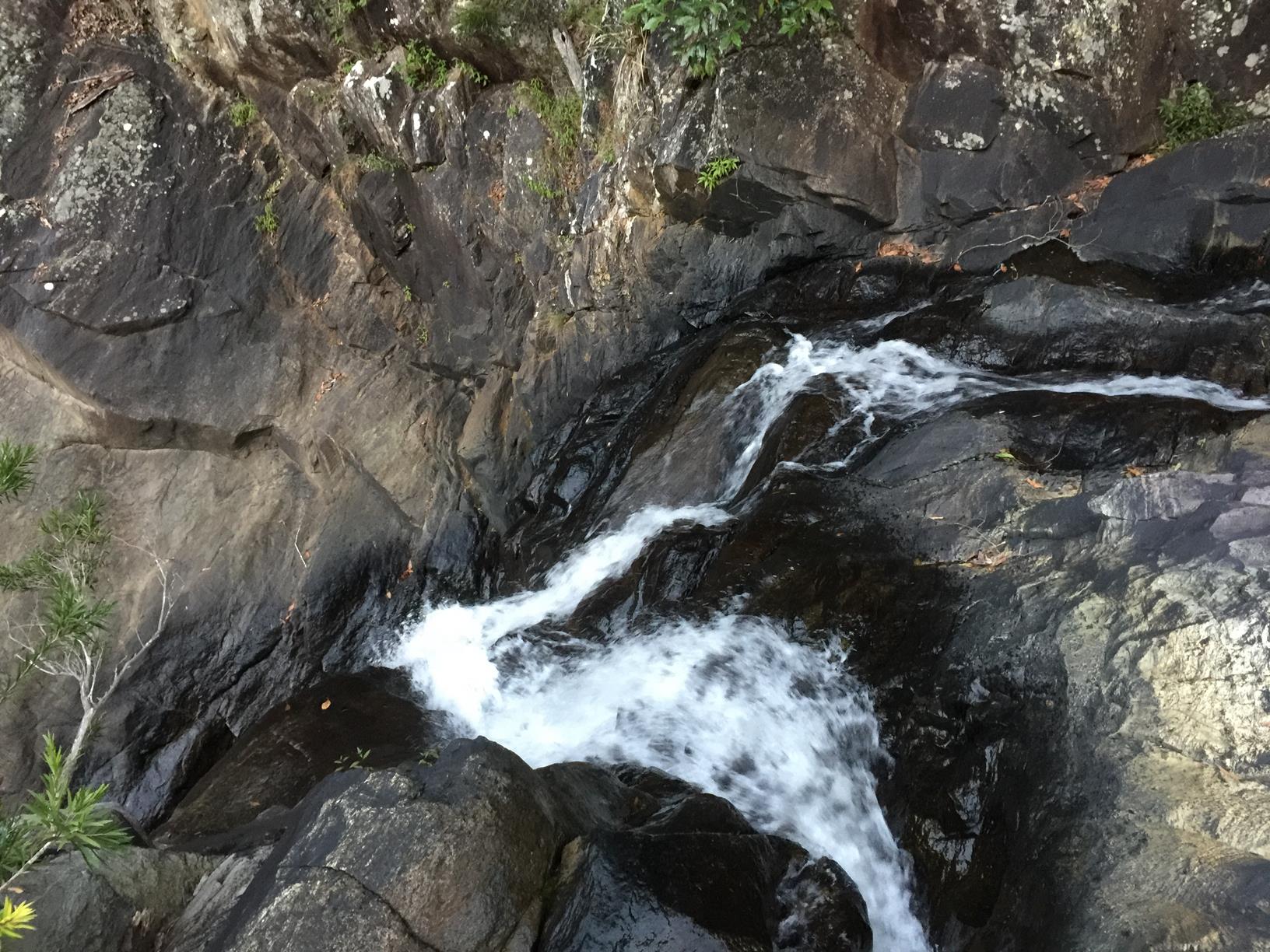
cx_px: 635
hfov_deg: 61.7
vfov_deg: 48.2
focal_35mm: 29
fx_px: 1064
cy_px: 476
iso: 125
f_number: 2.2
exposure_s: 1/17
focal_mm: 4.15
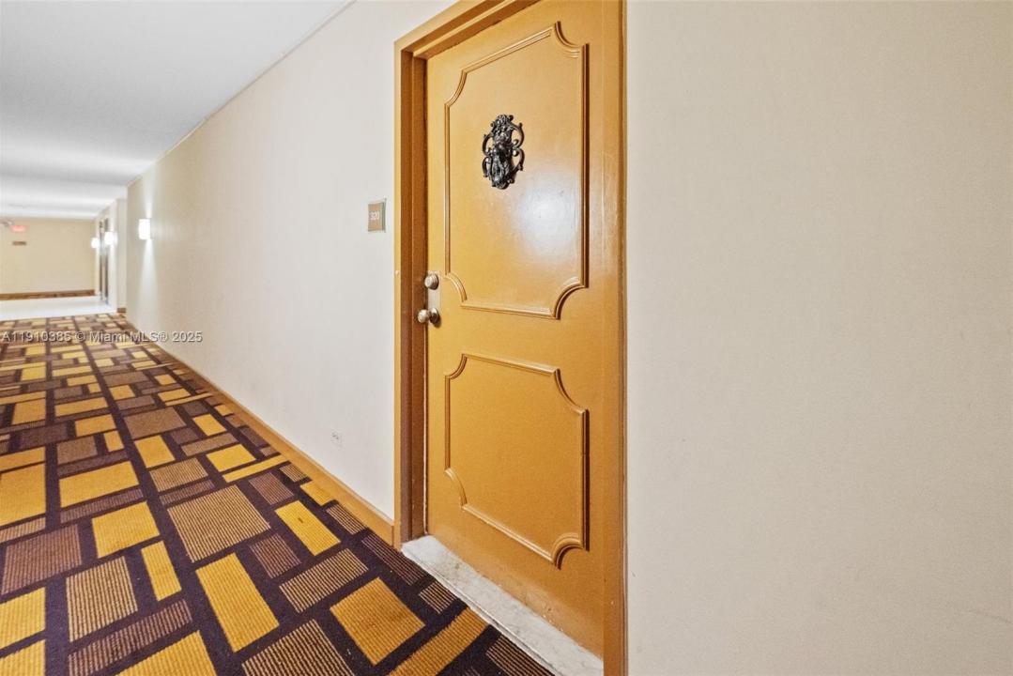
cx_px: 506
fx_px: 394
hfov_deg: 104.2
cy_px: 338
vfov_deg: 81.2
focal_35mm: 14
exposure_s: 1/13
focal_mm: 14
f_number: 8
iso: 18000
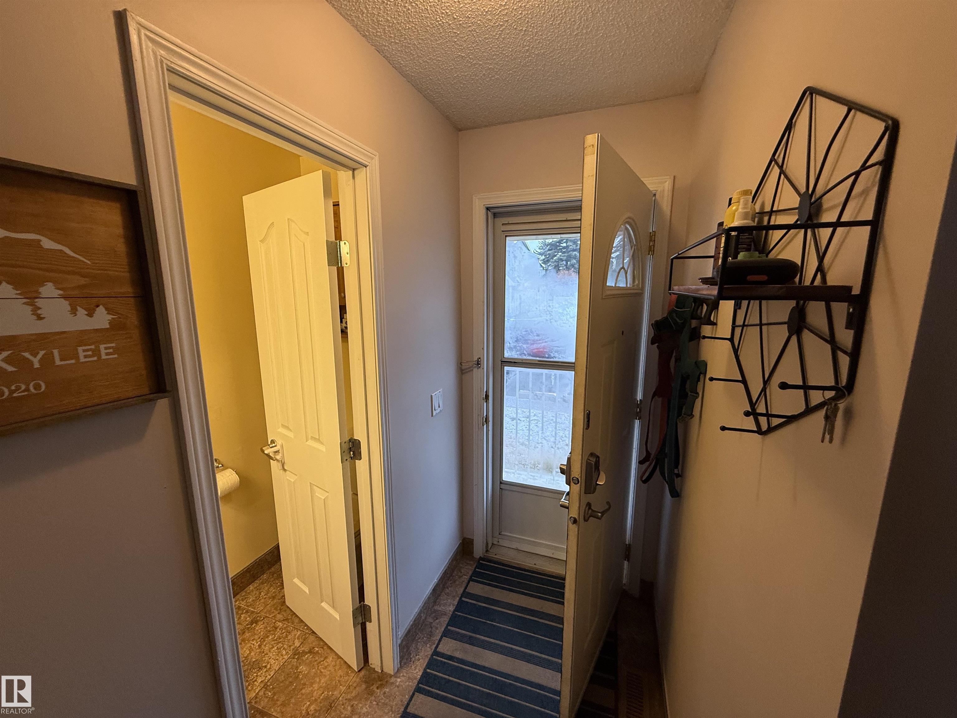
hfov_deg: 102.1
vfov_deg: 85.7
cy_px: 359
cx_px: 478
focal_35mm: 14
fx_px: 387
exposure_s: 1/120
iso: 200
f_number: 2.2
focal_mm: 2.22
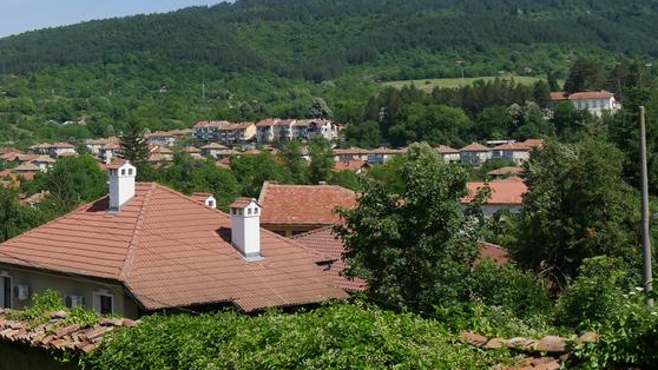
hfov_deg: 35.6
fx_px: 977
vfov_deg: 21.1
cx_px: 105
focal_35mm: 56
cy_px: 61
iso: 200
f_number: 8
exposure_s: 1/640
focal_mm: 14
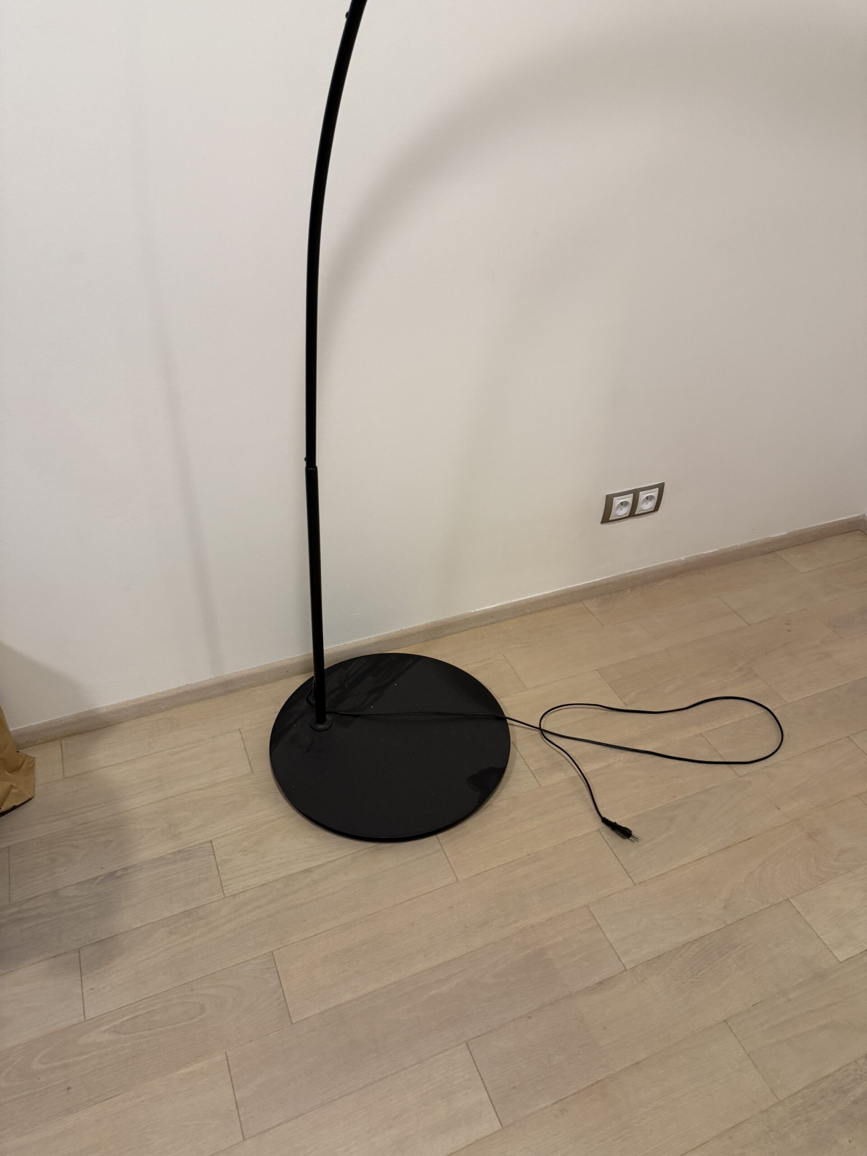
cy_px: 578
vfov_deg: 71.6
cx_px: 434
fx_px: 801
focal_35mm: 24
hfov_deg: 56.8
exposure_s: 1/50
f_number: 1.78
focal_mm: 6.76
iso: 200
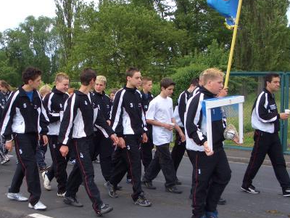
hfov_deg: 34.1
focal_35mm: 56
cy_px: 117
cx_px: 103
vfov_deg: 26.1
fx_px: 469
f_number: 4.3
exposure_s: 1/400
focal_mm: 5.8
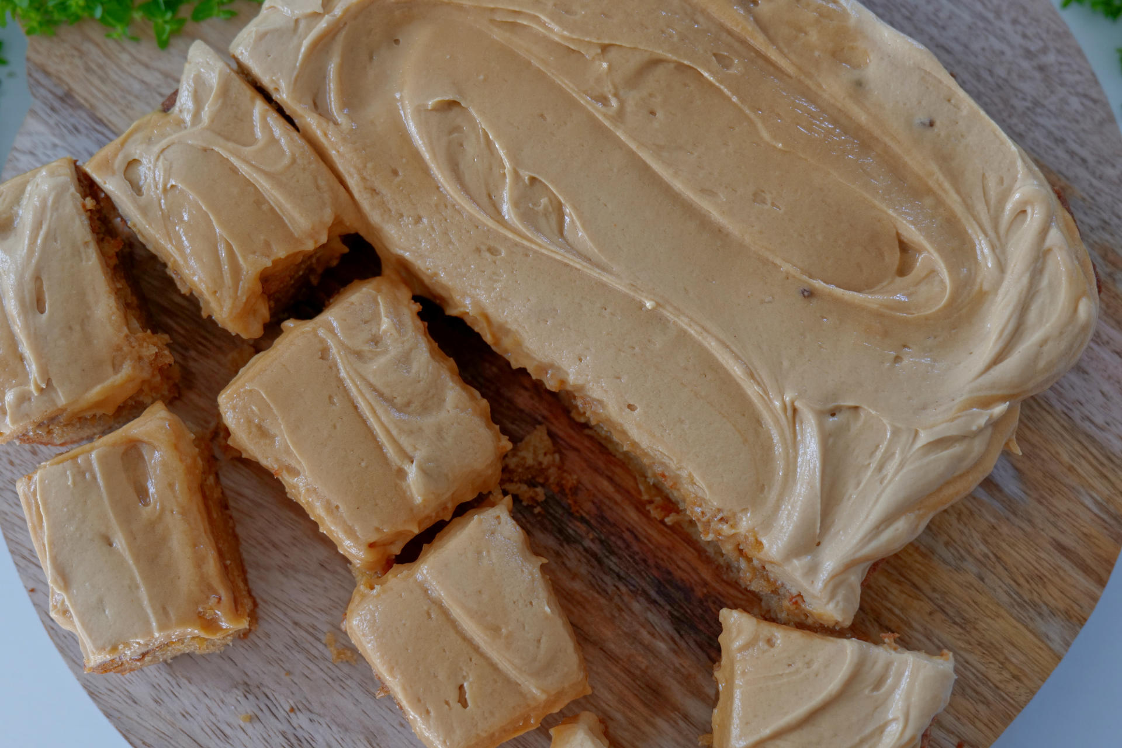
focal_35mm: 45
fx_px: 1402
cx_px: 561
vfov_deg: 29.9
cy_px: 374
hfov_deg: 43.6
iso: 1000
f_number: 5.6
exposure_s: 1/60
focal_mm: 45
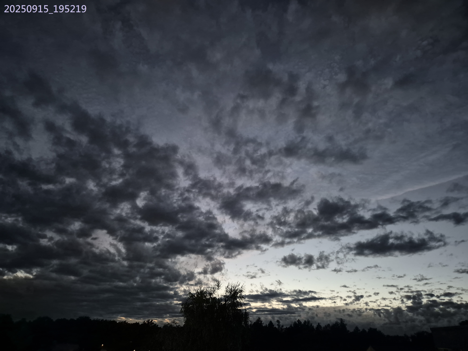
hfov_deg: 73.9
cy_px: 176
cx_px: 234
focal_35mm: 23
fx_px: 311
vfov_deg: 58.9
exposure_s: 1/33
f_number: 1.8
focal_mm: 5.4
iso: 1600
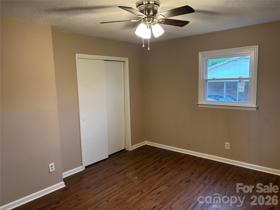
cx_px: 140
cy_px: 105
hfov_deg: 67.3
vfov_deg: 53.1
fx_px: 210
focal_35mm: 26
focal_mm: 5.96
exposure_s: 1/60
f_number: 1.6
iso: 250
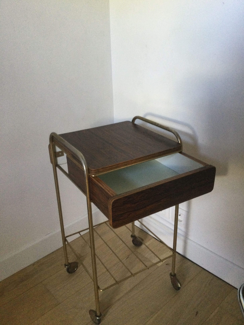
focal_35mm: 31
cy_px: 162
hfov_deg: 45.4
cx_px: 122
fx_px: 291
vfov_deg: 58.4
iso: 160
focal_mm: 3.3
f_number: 2.4
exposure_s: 1/33
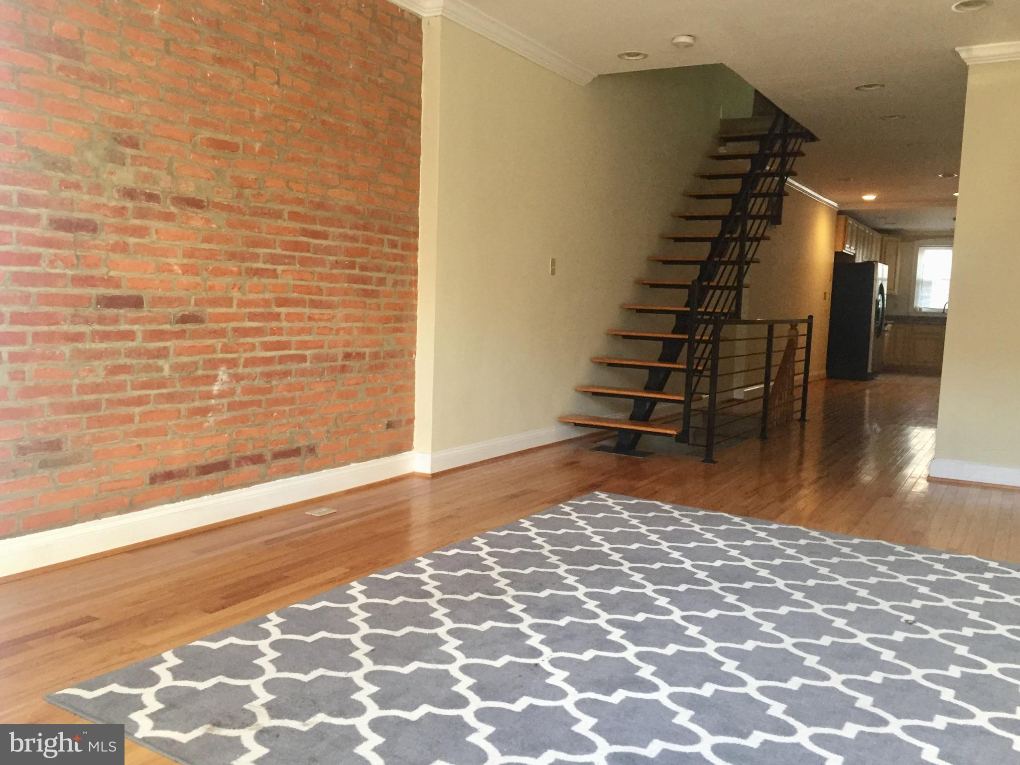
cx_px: 510
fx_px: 855
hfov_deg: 61.7
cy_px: 382
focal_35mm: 29
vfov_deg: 48.2
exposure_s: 1/30
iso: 125
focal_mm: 4.15
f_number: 2.2
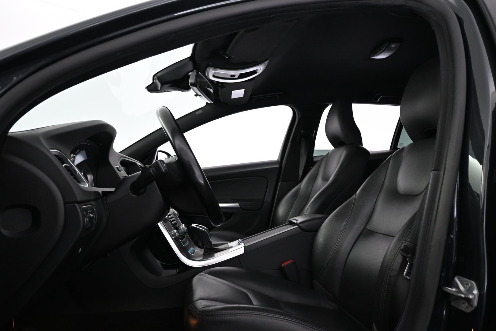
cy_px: 166
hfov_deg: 67.4
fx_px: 372
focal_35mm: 27
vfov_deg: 47.9
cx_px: 248
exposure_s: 1/30
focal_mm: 18
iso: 1250
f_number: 4
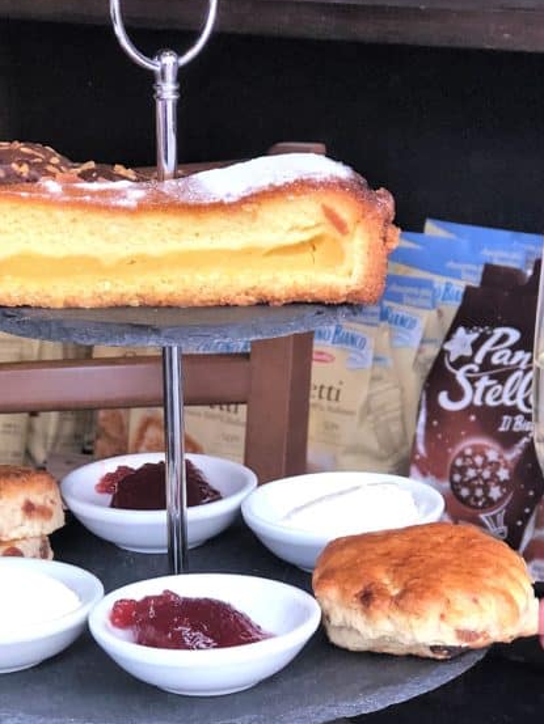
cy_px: 513
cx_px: 273
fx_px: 2304
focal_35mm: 110
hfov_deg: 13.5
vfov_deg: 17.8
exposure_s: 1/33
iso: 64
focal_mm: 6.6
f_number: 2.8
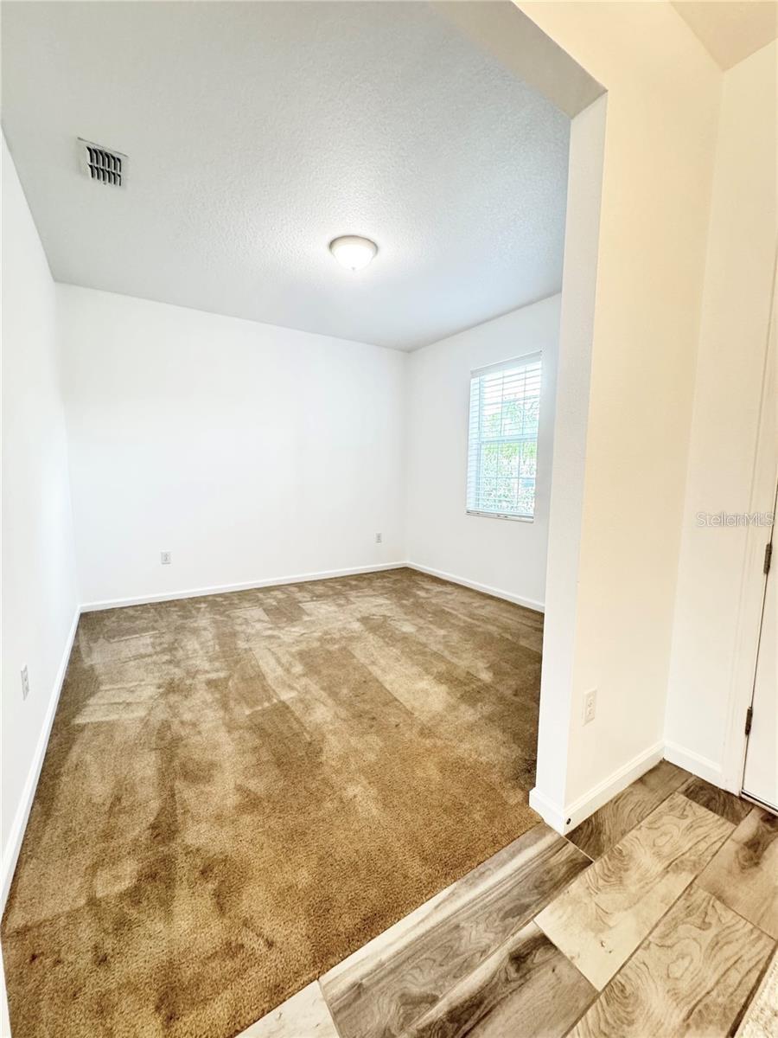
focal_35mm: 14
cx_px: 389
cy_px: 519
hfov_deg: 85.7
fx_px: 420
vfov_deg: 102.1
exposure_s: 1/60
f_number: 2.2
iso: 400
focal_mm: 2.22
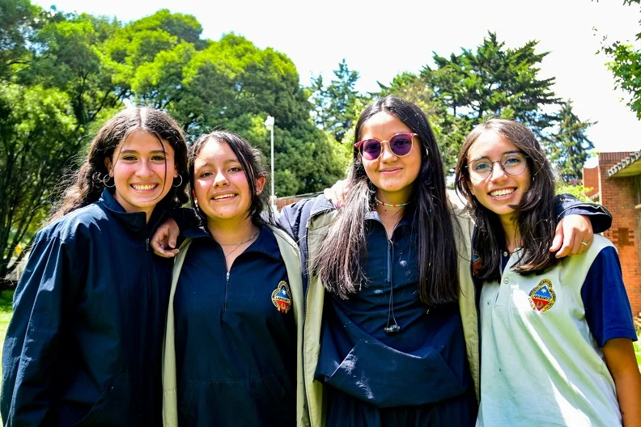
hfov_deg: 51.3
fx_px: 668
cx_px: 320
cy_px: 214
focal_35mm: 38
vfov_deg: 35.5
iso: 200
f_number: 4.2
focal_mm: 25
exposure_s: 1/200
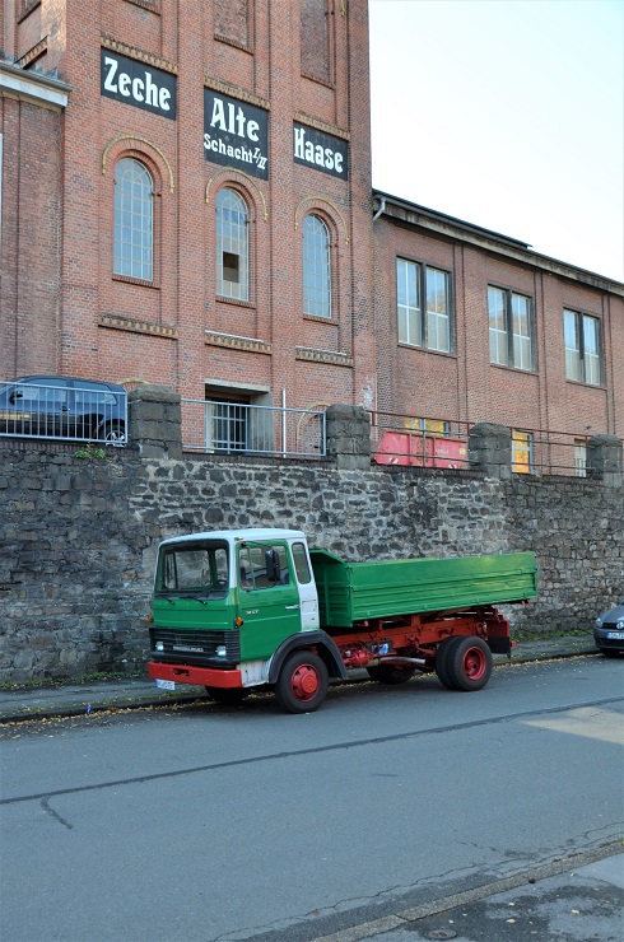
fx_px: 980
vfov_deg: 51.4
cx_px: 312
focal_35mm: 38
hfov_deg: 35.3
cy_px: 471
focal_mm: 25
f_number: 7.1
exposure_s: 1/200
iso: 320
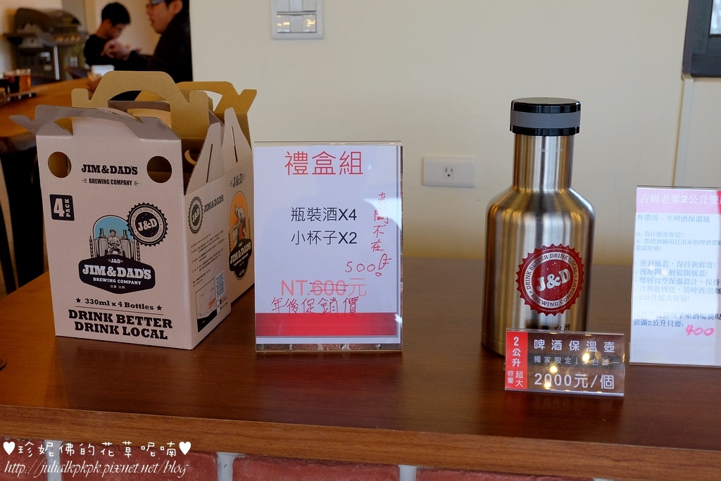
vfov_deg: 33.4
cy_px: 240
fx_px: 801
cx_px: 360
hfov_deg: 48.5
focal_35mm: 40
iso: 1250
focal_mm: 26.9
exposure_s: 1/60
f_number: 4.5
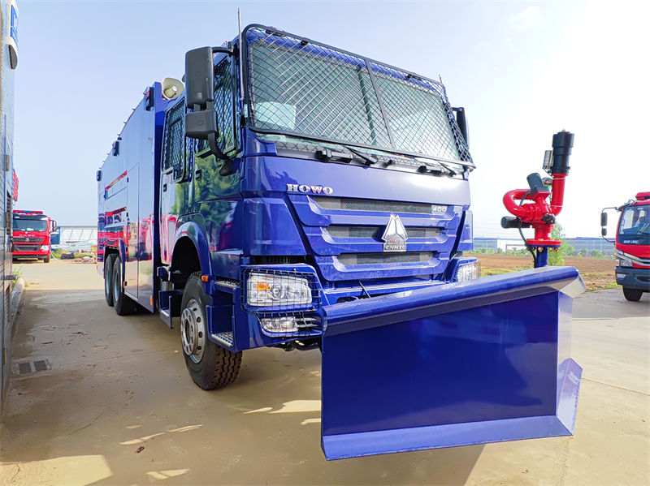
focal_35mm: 21
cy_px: 243
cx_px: 325
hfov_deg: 79.0
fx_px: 394
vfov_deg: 63.4
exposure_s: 1/310
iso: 50
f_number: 2
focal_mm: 1.82
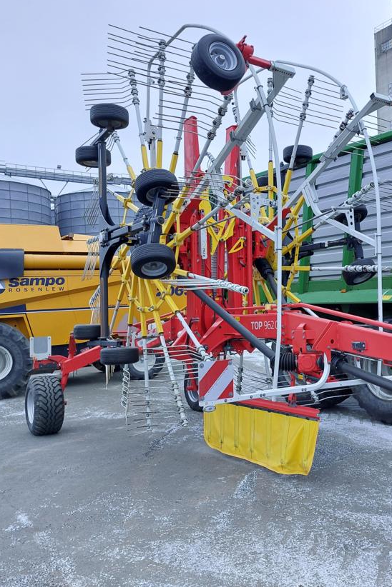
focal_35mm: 35
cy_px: 292
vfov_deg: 54.4
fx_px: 572
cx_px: 275
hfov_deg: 37.3
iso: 125
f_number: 1.8
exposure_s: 1/50
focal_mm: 5.23
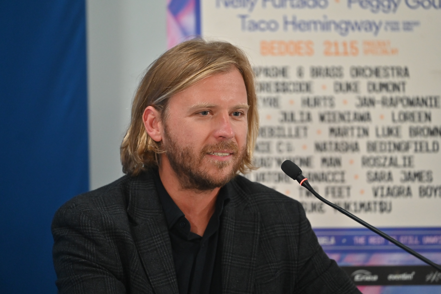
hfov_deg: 11.4
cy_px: 147
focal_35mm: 180
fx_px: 2205
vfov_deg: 7.6
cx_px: 220
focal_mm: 180
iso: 2500
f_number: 2.8
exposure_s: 1/400
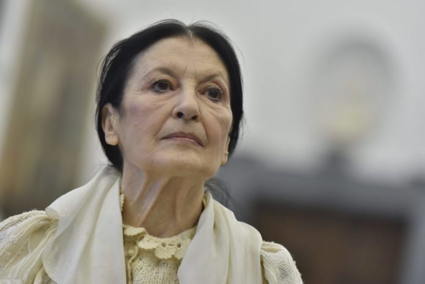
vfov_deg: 7.2
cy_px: 142
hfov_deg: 10.8
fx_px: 2244
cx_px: 212
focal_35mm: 190
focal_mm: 190
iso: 2500
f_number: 3.5
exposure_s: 1/160
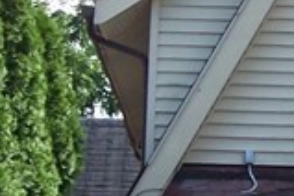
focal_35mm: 254
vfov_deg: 5.4
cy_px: 137
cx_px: 246
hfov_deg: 8.1
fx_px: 2074
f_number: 2.8
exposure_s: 1/400
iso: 64
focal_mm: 6.3
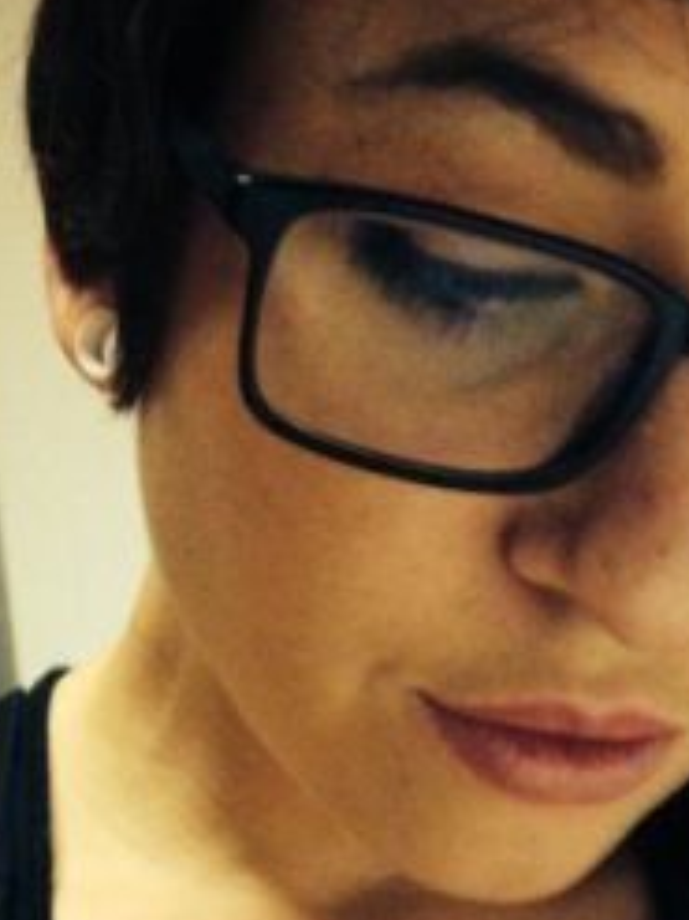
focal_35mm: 85
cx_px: 331
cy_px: 1084
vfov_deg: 21.5
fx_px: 2258
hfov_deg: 17.4
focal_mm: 4.28
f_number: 2.4
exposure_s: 1/20
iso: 400
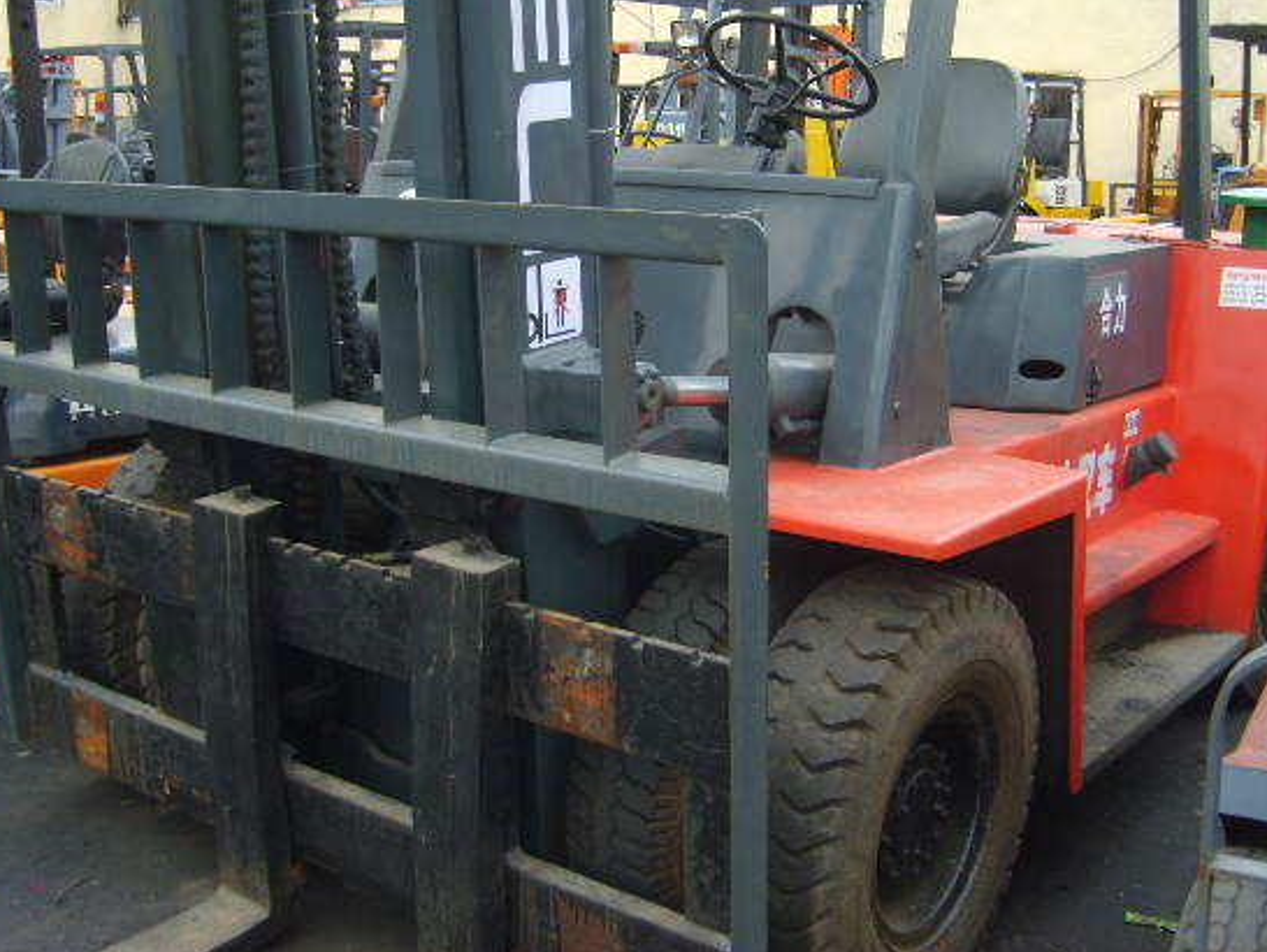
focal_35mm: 41
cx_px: 603
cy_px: 404
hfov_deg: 45.7
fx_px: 1501
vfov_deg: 35.1
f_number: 2.8
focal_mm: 5.8
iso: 50
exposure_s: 1/60
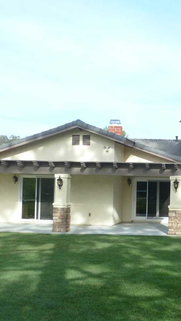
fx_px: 461
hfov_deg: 21.1
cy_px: 161
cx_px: 201
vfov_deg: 38.5
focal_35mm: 54
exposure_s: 1/250
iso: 80
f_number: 3.6
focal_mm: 6.1
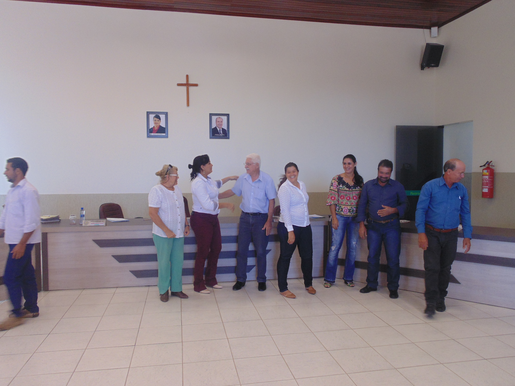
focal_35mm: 27
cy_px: 193
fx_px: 402
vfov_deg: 51.4
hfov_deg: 65.3
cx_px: 258
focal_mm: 4.8
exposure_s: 1/30
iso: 100
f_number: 3.2
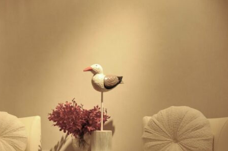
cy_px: 82
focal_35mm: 68
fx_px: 430
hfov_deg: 28.8
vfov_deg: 20.0
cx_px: 33
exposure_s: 1/125
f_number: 2.2
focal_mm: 20
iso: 200
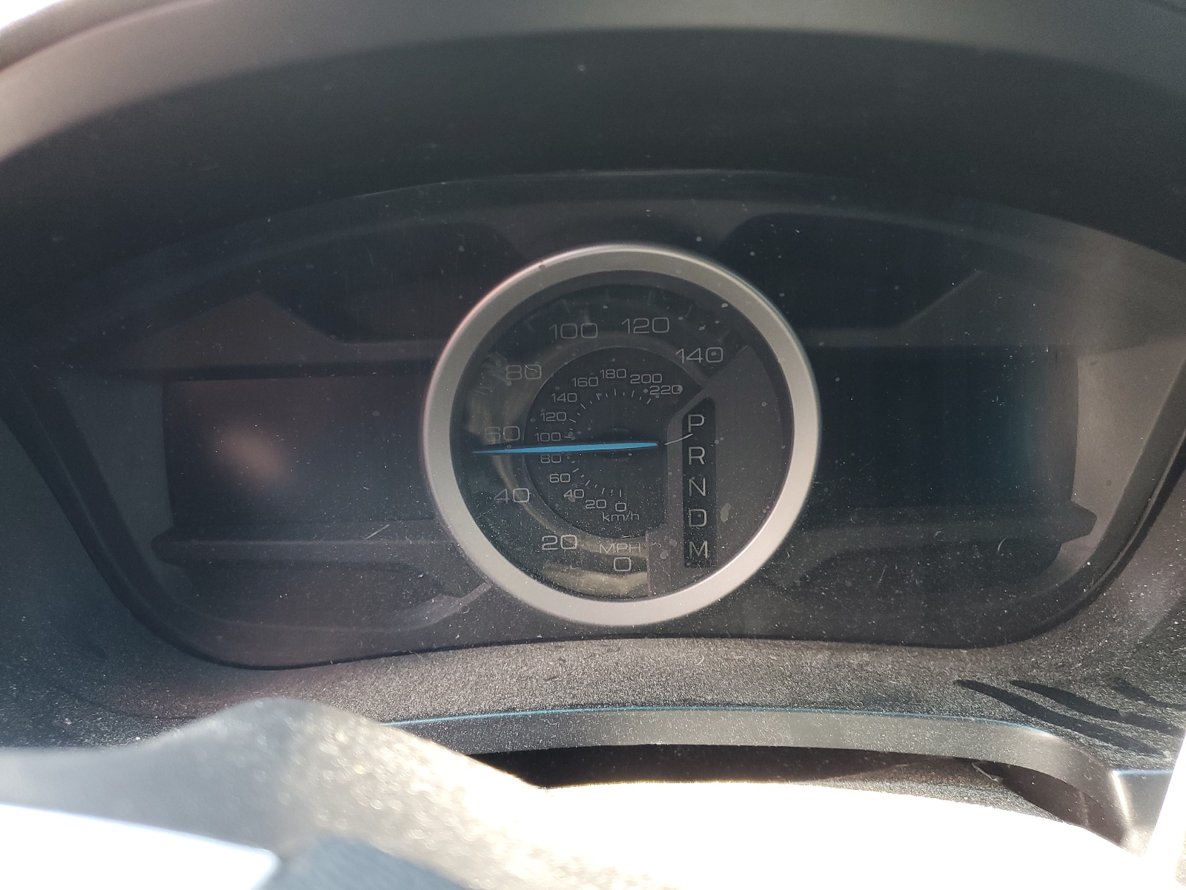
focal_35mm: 26
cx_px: 593
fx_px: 891
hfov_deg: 67.3
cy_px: 445
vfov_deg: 53.1
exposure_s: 1/60.2
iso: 88
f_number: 1.5
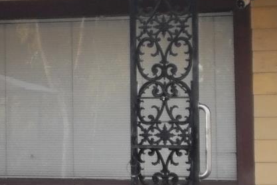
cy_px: 45
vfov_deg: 8.7
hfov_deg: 12.9
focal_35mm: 157
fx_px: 1208
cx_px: -2
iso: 100
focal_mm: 7.4
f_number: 3.5
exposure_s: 1/160
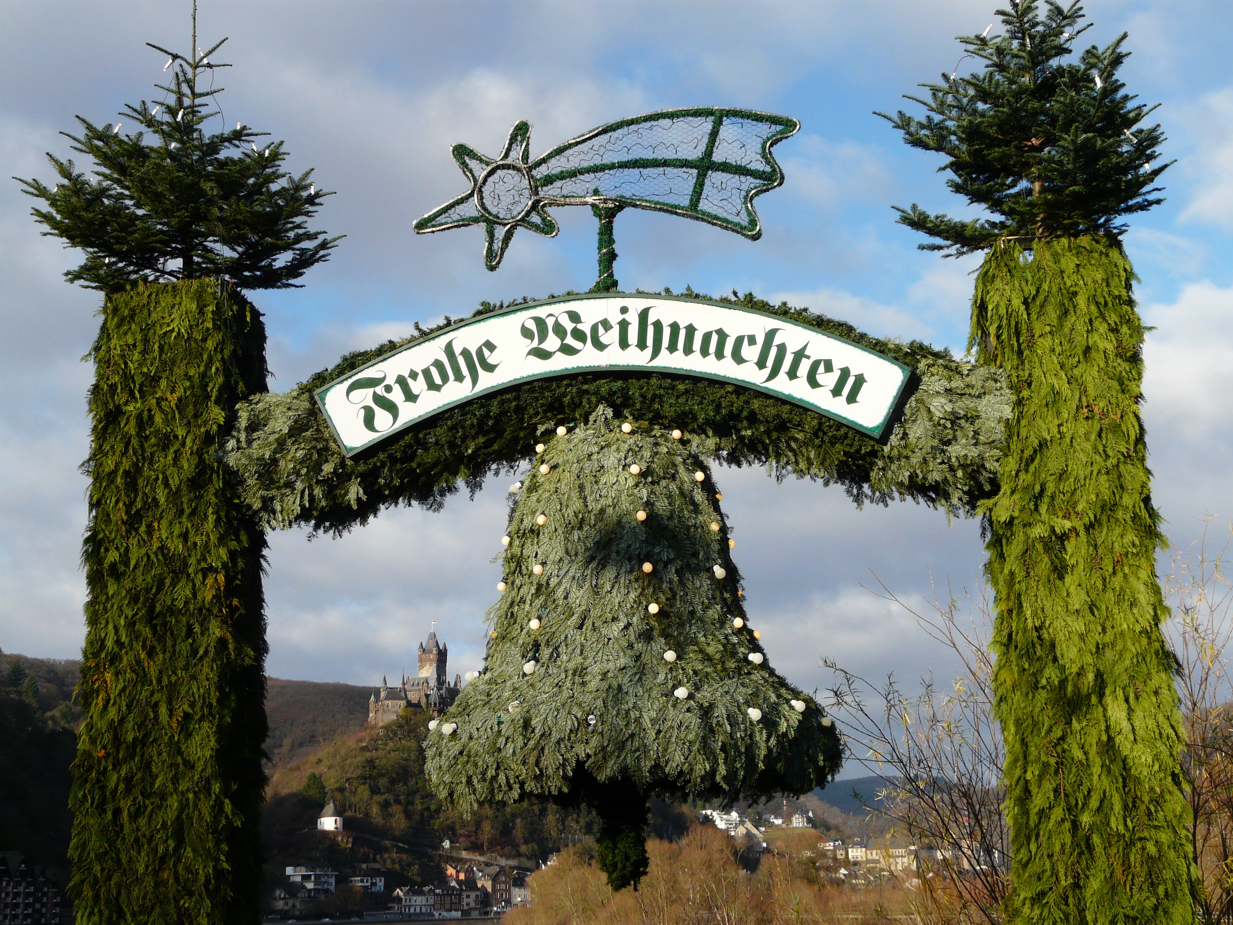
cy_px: 462
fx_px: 1710
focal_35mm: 48
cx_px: 616
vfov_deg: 30.3
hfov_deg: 39.7
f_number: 5.6
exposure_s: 1/400
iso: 100
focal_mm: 7.9
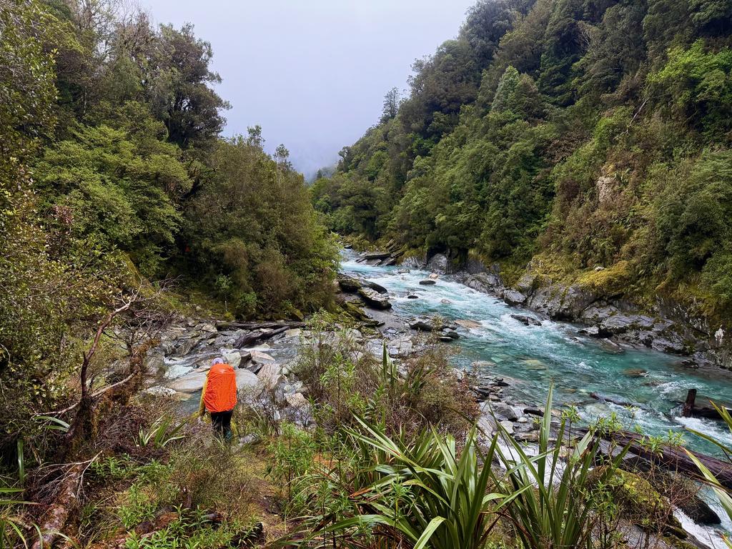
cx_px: 366
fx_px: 508
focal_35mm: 24
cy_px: 274
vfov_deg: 56.8
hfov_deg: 71.6
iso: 100
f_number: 1.78
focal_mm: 6.76
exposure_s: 1/296
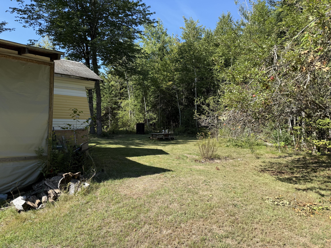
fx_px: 229
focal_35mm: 24
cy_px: 124
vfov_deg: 56.8
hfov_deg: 71.6
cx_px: 166
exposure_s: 1/1901
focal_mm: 6.76
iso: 80
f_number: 1.78
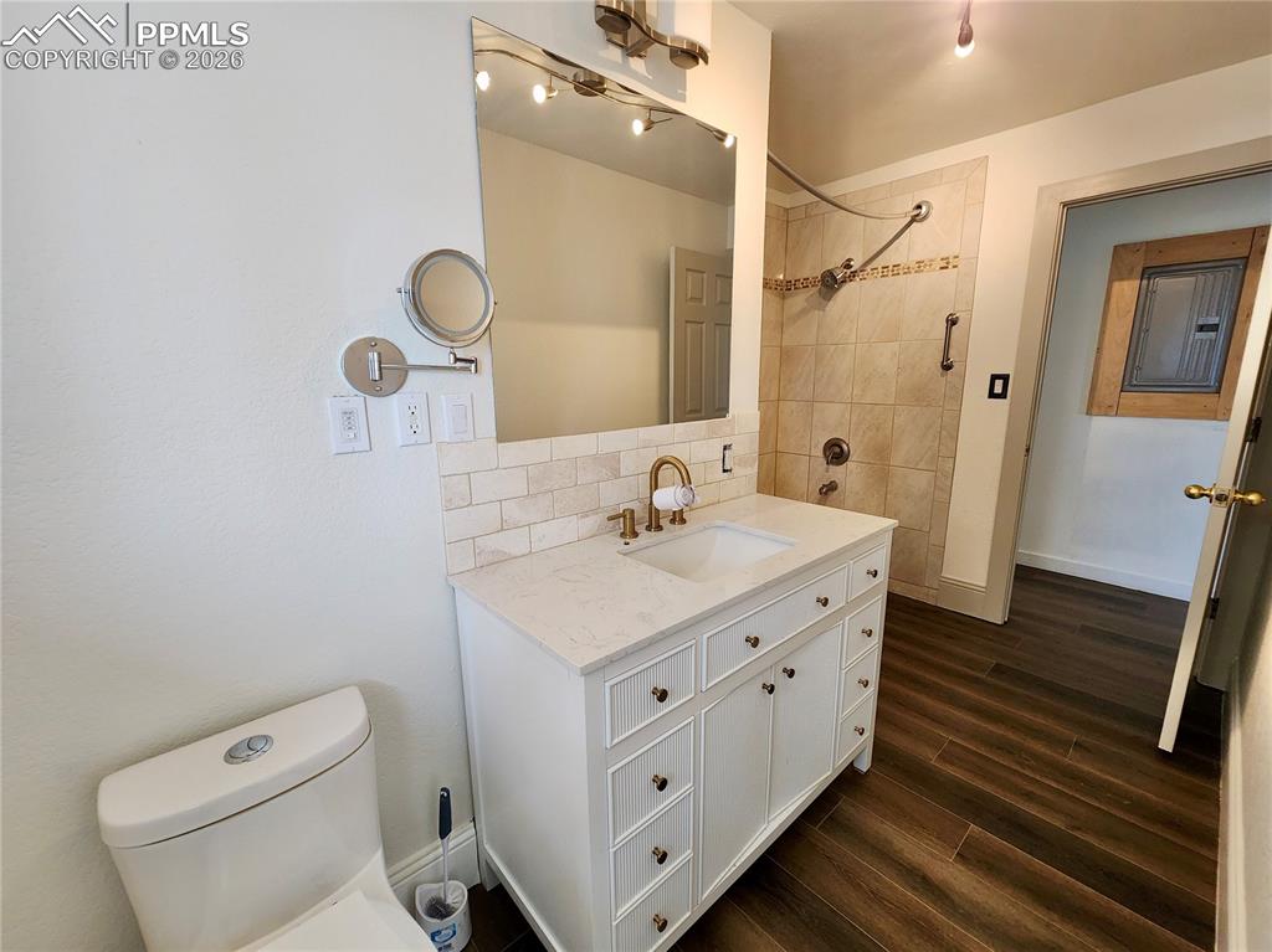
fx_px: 477
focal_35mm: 13
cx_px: 636
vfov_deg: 89.9
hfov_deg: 106.2
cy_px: 476
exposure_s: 1/60
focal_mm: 2.2
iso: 200
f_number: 2.2
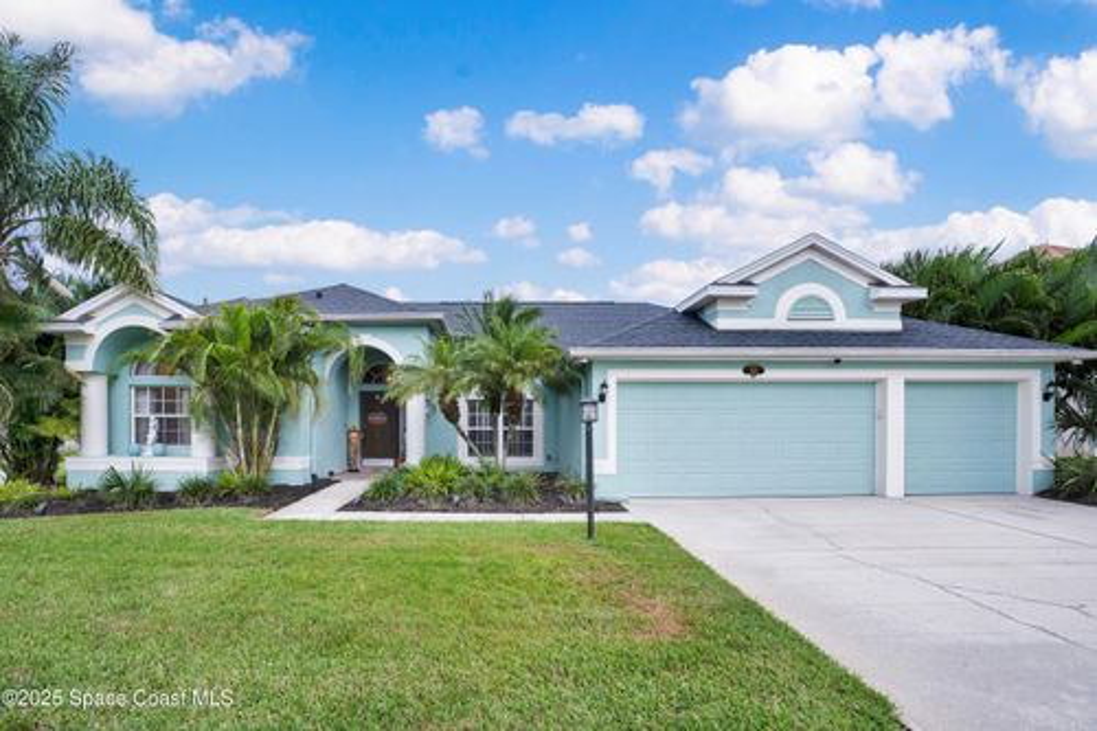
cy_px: 366
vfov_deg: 73.7
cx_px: 548
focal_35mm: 16
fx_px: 487
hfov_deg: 96.8
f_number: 7.1
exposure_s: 1/100
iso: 100
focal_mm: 16
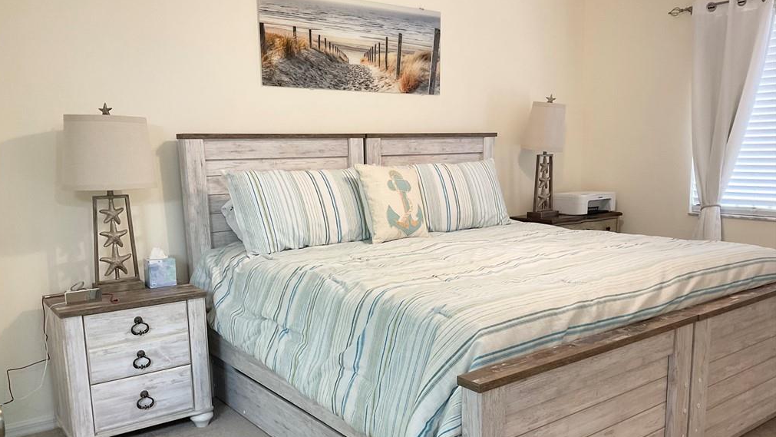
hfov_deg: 61.0
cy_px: 267
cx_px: 385
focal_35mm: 32
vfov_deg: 36.5
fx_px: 659
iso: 64
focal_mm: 3
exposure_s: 1/60
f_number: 1.8
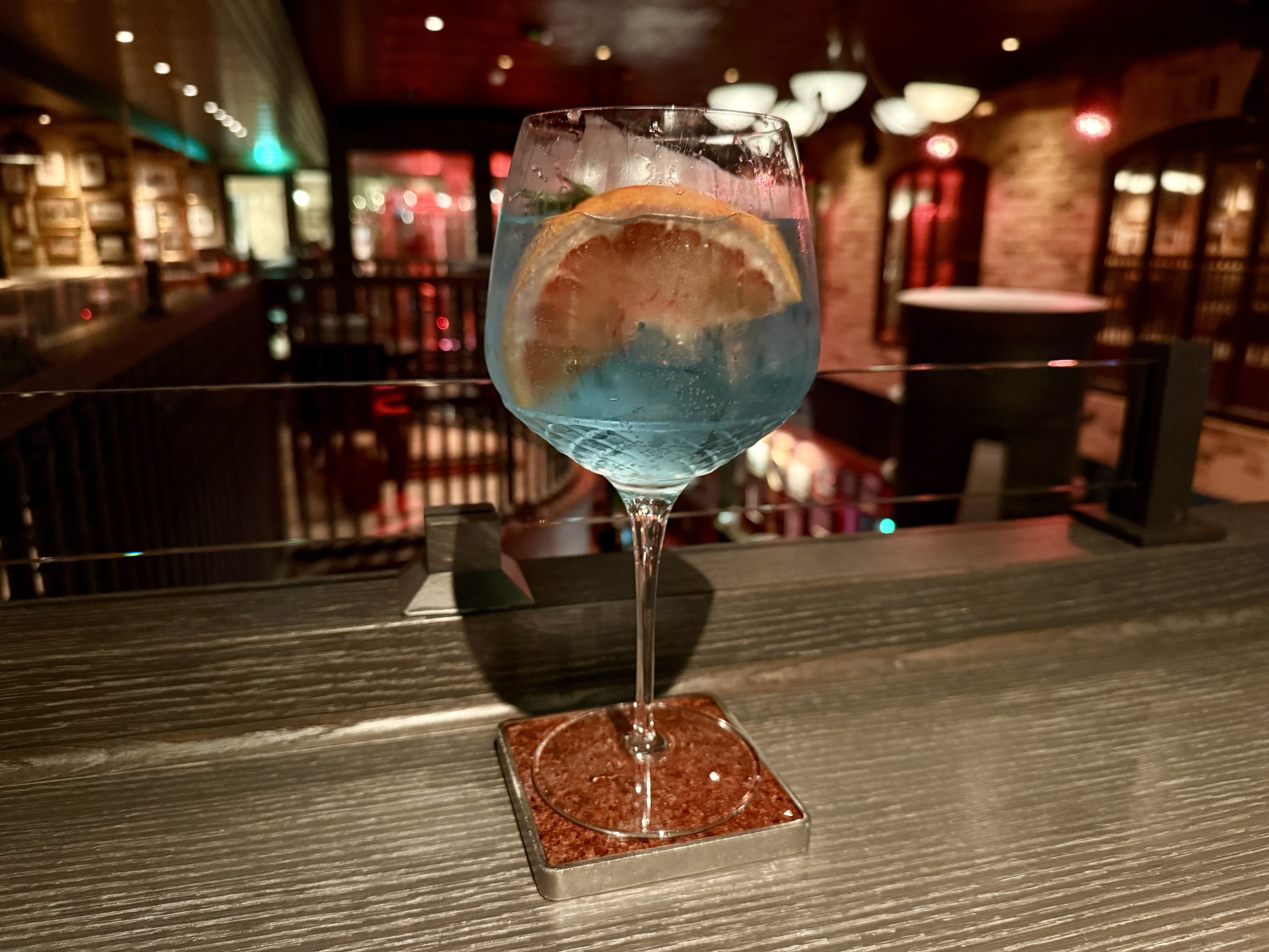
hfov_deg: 71.6
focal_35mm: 24
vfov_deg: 56.8
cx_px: 634
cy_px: 476
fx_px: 880
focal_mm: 6.76
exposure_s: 1/30
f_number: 1.78
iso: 1600
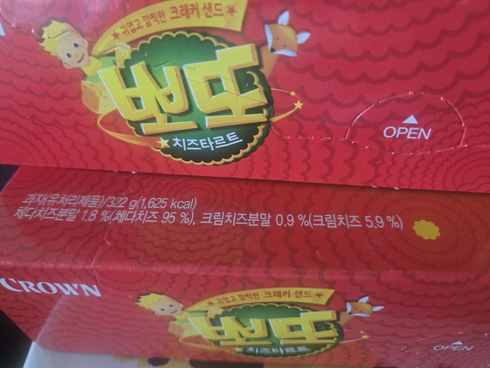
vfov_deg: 58.9
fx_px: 326
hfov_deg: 73.9
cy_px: 184
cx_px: 245
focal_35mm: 23
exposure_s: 1/60
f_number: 1.8
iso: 1000
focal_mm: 5.4
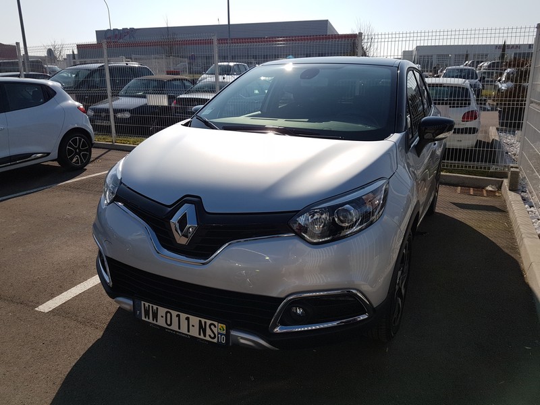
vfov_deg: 53.1
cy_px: 202
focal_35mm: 26
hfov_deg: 67.3
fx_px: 406
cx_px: 270
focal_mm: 4.2
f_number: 1.7
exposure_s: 1/3712
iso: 40
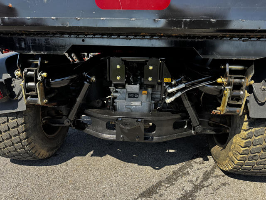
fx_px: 184
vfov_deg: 56.8
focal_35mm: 24
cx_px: 133
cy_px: 100
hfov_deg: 71.6
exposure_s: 1/531
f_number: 1.78
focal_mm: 6.76
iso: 80
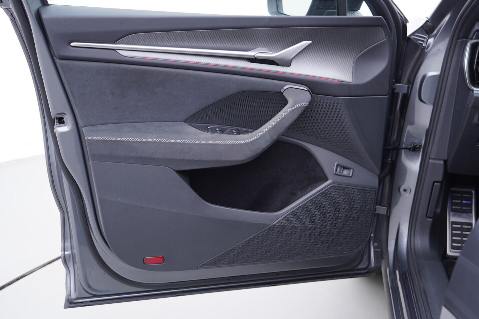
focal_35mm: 36
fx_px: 479
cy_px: 160
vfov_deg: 36.9
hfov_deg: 53.1
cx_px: 240
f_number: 2.8
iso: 160
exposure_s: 1/40
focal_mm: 24
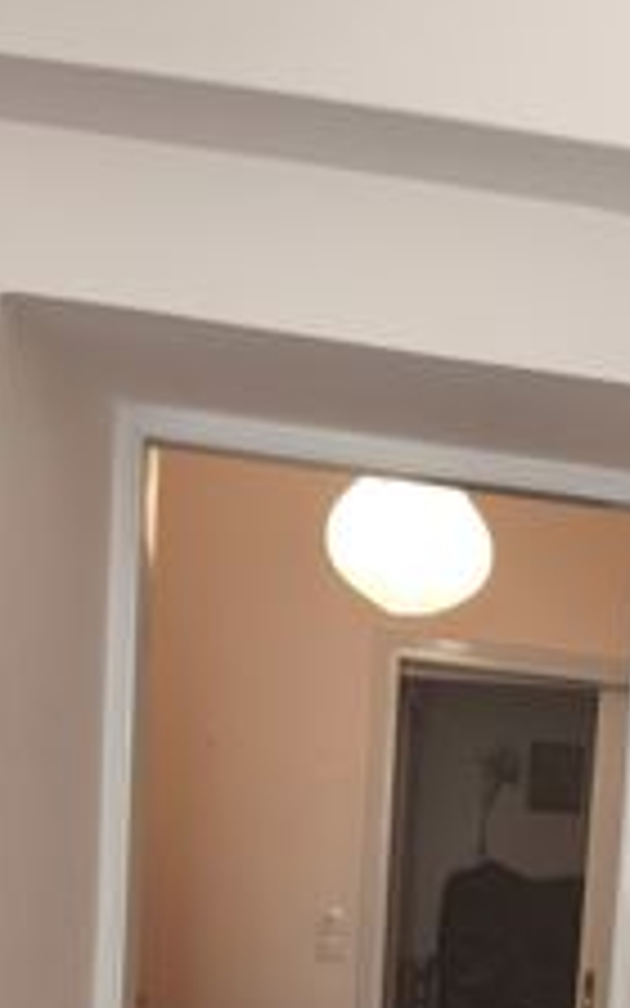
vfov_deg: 31.9
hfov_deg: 19.9
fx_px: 1593
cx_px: 889
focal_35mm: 58
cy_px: 1044
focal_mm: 5.35
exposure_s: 1/100
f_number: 1.7
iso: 400
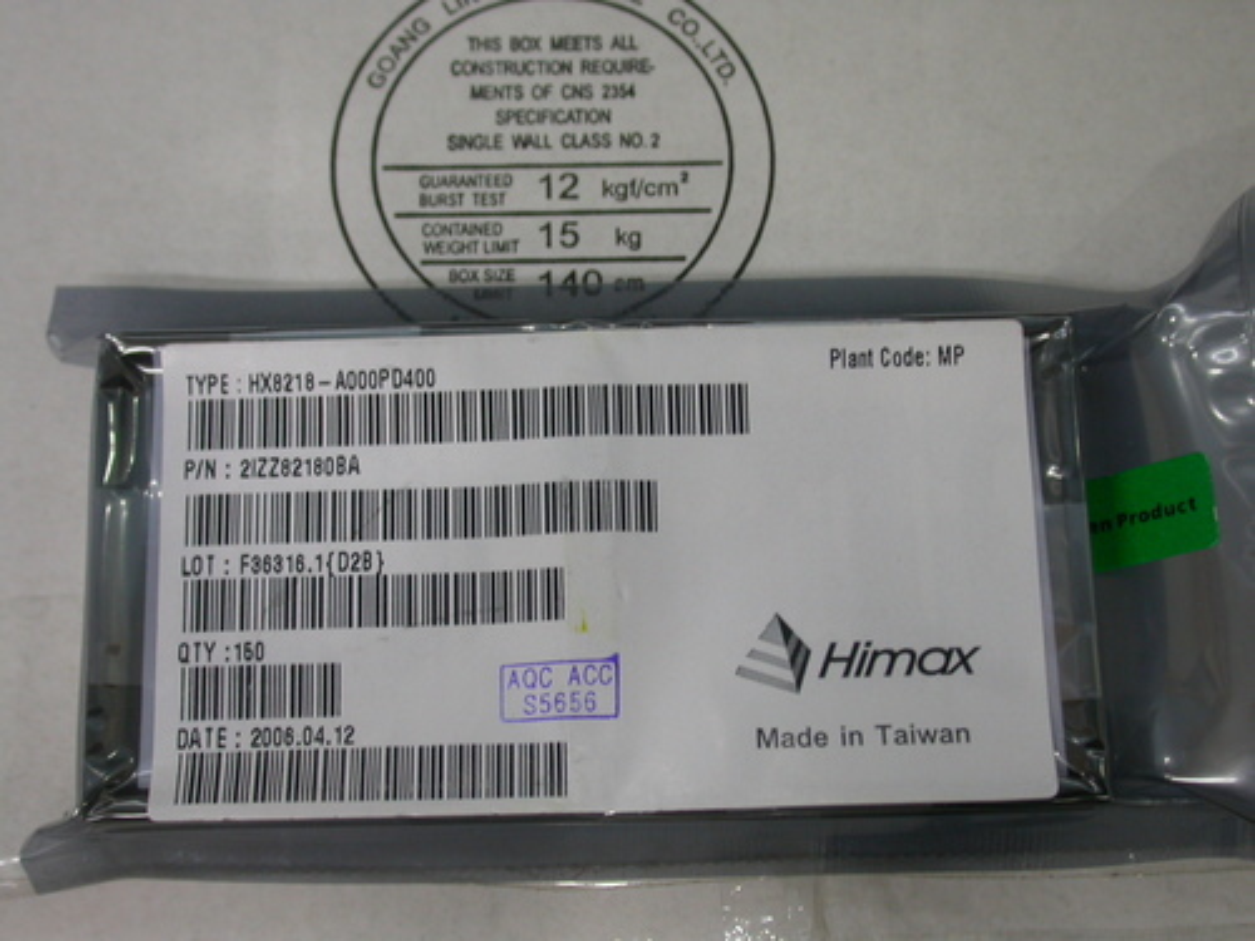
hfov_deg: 31.7
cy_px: 470
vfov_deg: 24.0
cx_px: 628
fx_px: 2212
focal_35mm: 61
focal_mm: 12.7
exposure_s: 1/10
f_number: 3.1
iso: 100
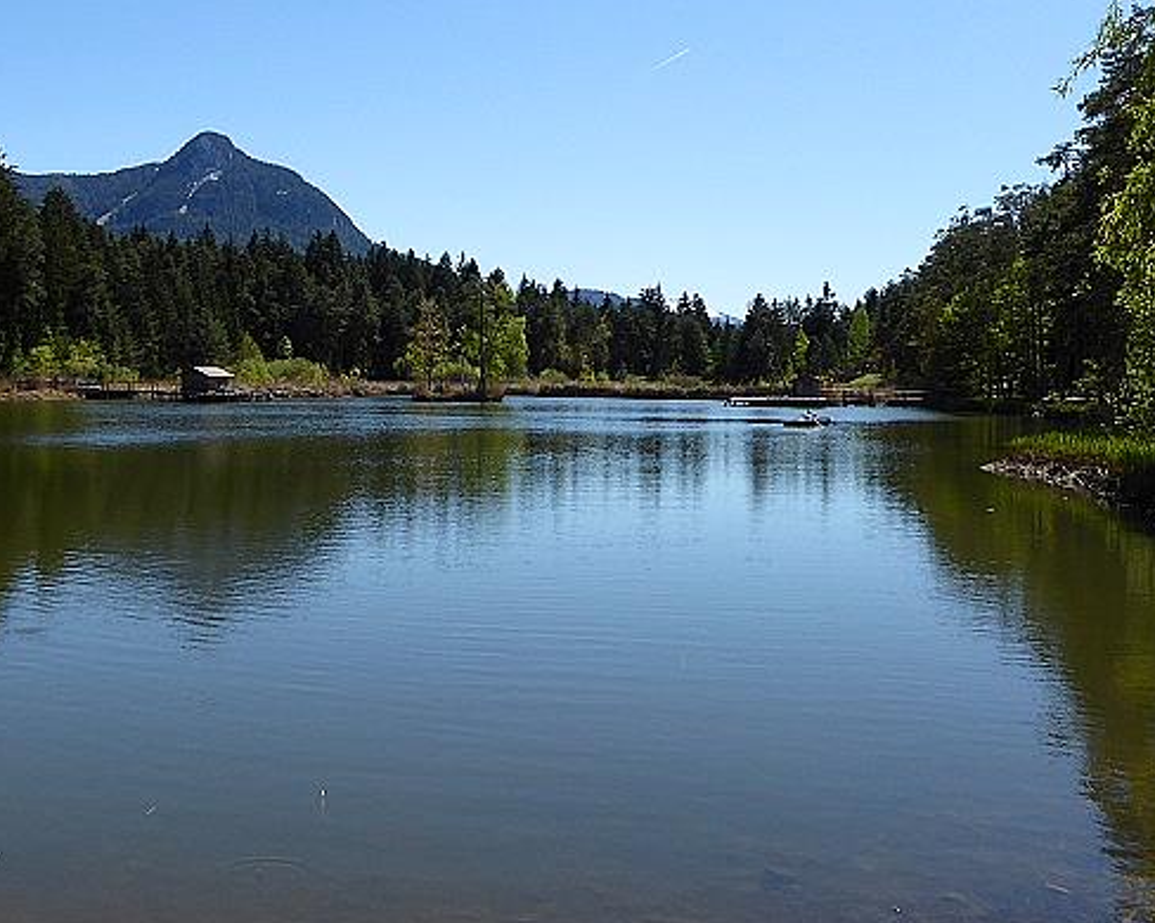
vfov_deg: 37.1
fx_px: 1367
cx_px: 480
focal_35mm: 40
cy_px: 350
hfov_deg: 45.6
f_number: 3.3
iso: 100
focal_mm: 4.3
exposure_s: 1/1000
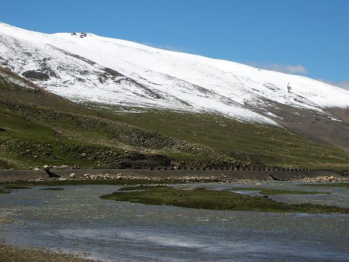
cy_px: 71
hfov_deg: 21.6
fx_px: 908
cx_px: 256
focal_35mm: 90
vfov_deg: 16.4
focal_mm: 10.3
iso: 80
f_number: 9.1
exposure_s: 1/350
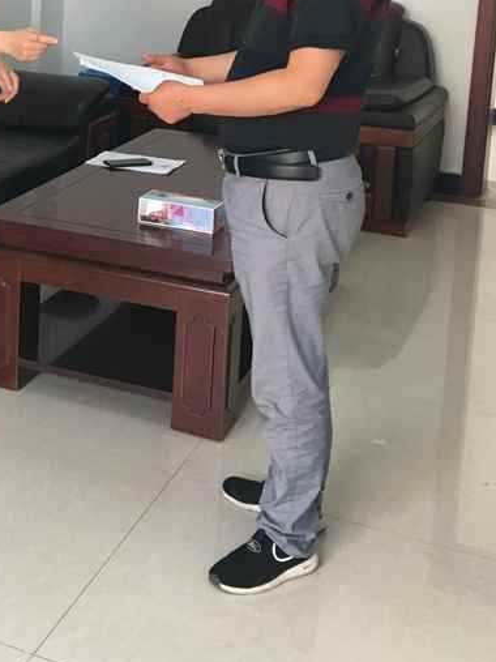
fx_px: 1166
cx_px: 5
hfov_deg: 23.1
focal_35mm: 61
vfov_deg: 30.5
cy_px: 91
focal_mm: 4.15
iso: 50
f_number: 2.2
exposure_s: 1/33
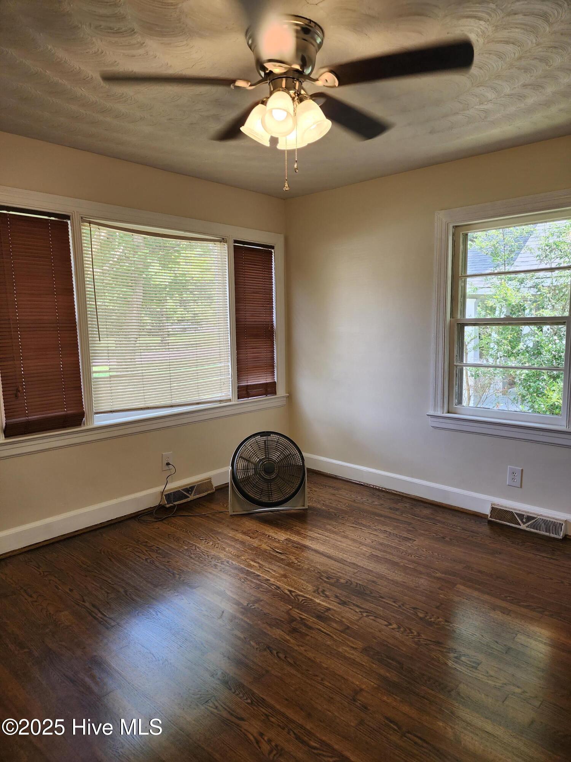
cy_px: 381
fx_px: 506
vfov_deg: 73.9
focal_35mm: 23
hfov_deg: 58.9
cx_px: 286
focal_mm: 6.4
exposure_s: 1/120
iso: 64
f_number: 1.8
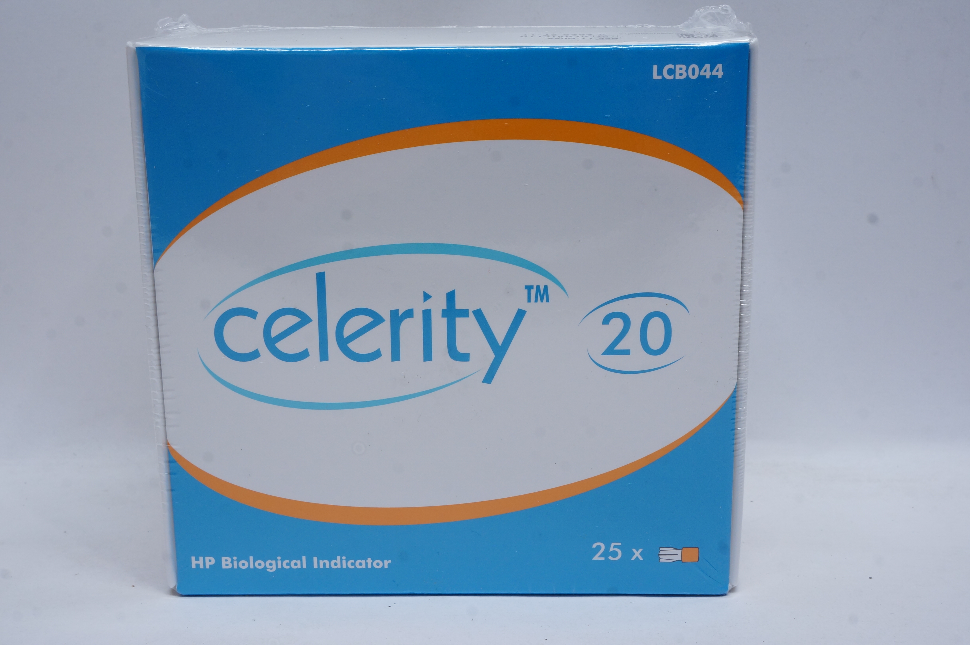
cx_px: 485
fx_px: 1252
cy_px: 322
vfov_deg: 28.9
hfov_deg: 42.4
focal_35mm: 46
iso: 400
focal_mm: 31
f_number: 14
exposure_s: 1/10
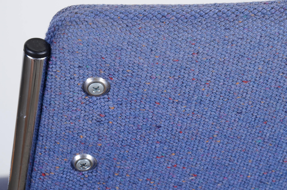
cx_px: 144
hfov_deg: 15.2
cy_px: 95
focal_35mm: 135
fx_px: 1074
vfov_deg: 10.1
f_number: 11
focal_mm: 90
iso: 125
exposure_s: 1/125
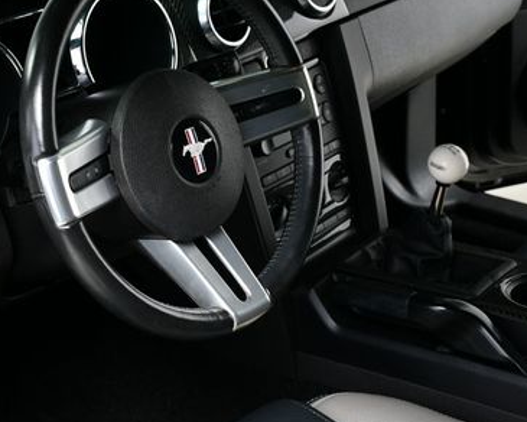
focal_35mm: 74
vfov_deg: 20.7
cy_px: 162
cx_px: 152
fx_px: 1154
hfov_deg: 25.5
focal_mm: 30
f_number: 7.1
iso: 100
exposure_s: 1/160
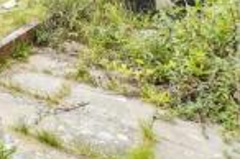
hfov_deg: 25.4
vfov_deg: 22.3
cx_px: -150
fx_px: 326
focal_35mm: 49
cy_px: -84
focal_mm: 10
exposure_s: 1/80
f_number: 8
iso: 200
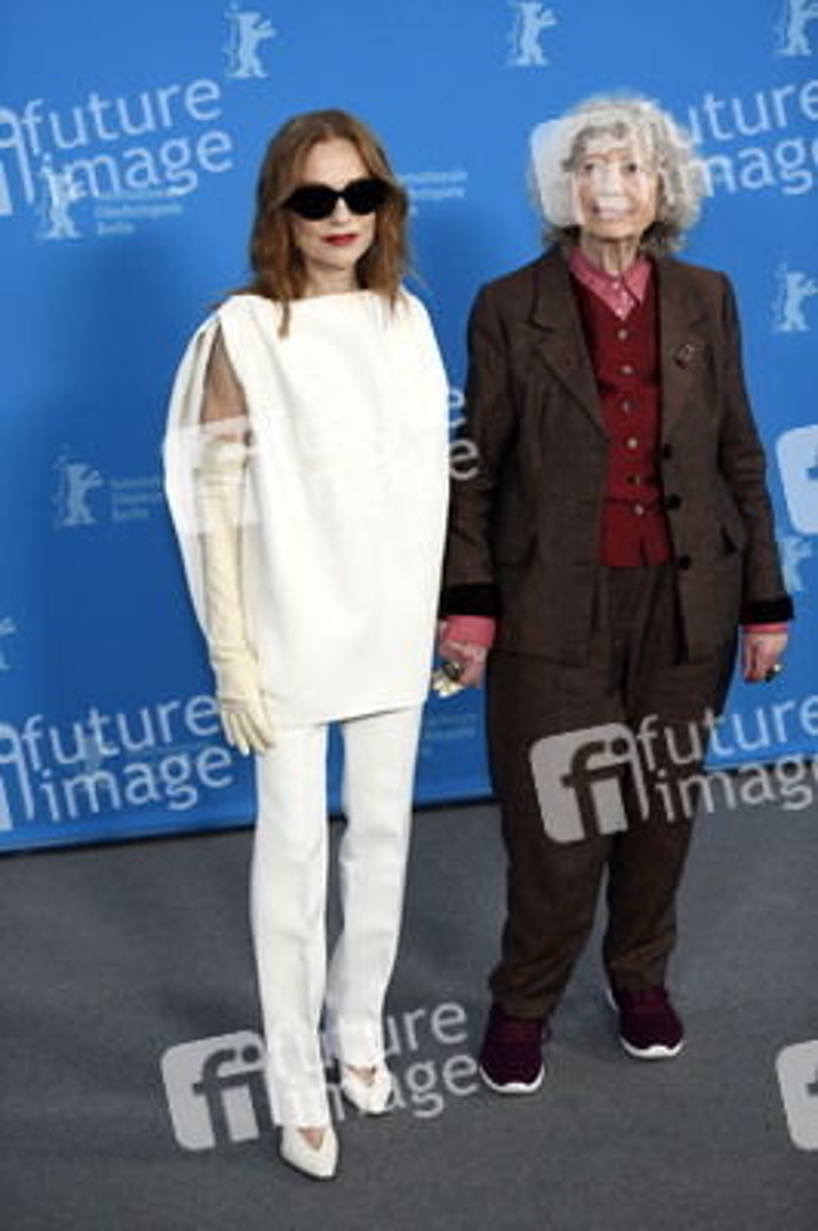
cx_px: 409
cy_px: 616
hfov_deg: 19.4
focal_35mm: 70
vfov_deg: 28.9
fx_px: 2390
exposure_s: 1/320
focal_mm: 70
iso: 640
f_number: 3.2
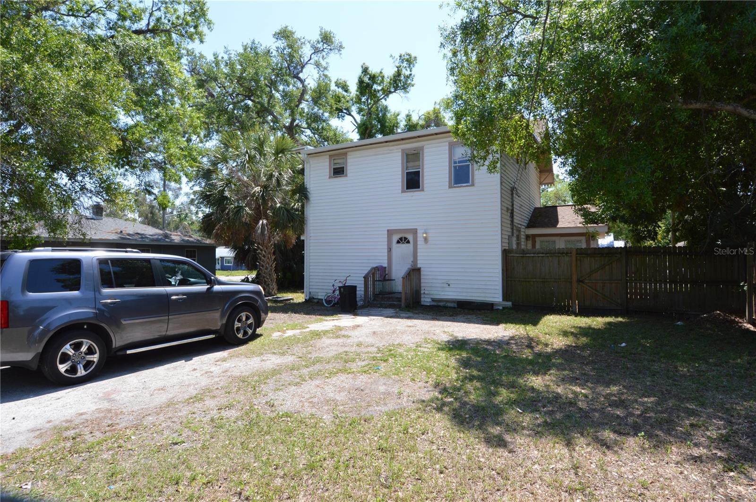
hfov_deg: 90.1
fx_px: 378
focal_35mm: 18
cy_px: 251
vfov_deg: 67.3
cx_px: 378
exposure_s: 1/125
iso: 200
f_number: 11
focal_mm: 12
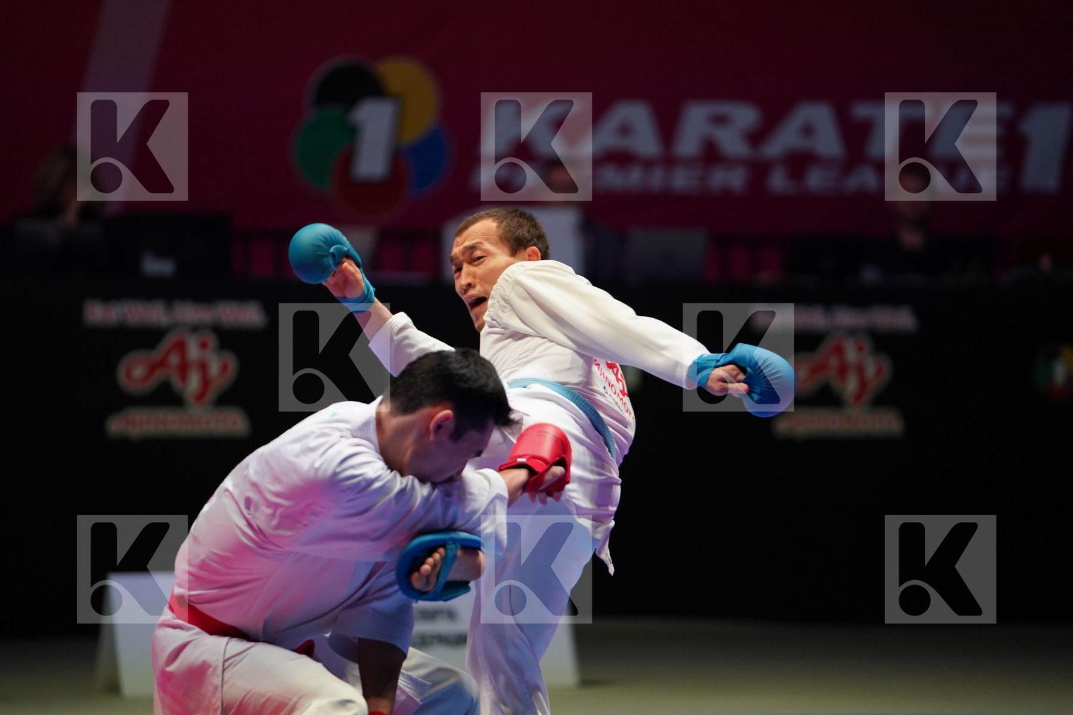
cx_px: 536
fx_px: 5722
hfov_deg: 10.7
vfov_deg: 7.2
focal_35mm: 192
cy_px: 358
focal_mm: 192
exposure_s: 1/1000
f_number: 2.8
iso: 1600
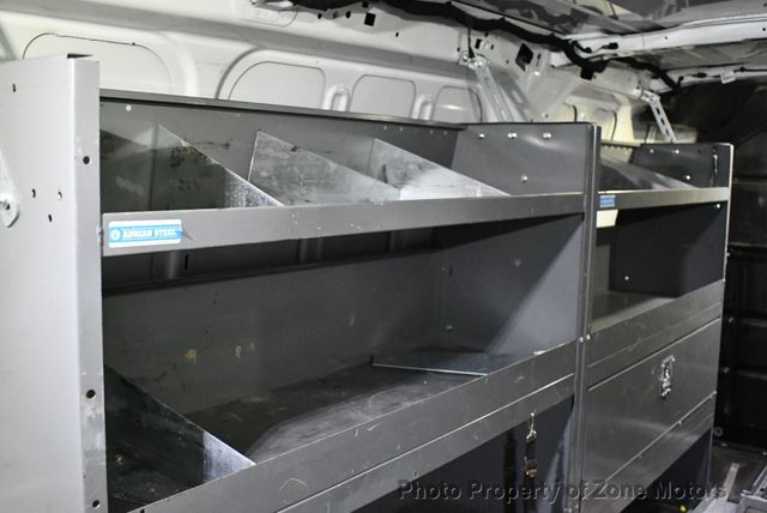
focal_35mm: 36
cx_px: 384
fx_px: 768
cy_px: 256
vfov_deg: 36.9
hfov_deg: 53.1
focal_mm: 18
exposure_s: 1/100
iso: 3200
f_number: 3.5
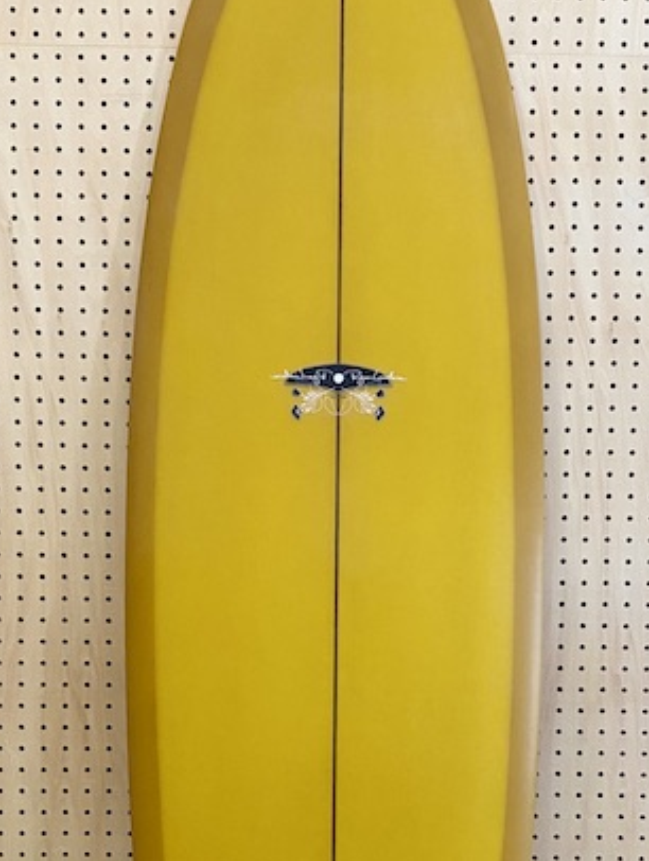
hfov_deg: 28.6
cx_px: 331
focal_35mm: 51
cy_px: 632
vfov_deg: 36.7
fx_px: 1271
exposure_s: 1/60
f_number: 1.8
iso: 100
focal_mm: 4.25
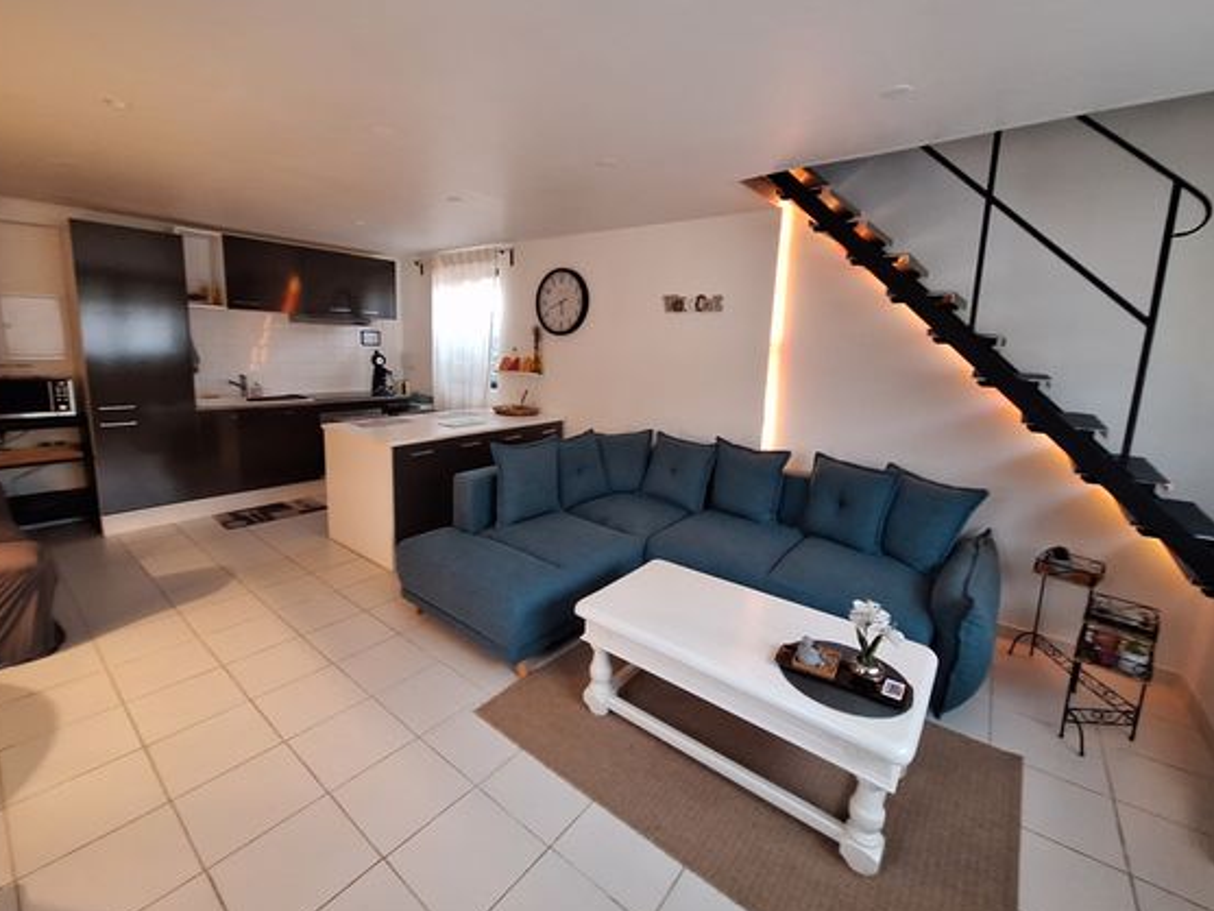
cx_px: 586
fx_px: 491
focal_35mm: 14
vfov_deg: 85.6
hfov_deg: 102.0
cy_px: 436
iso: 400
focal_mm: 1.74
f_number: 2.2
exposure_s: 1/25
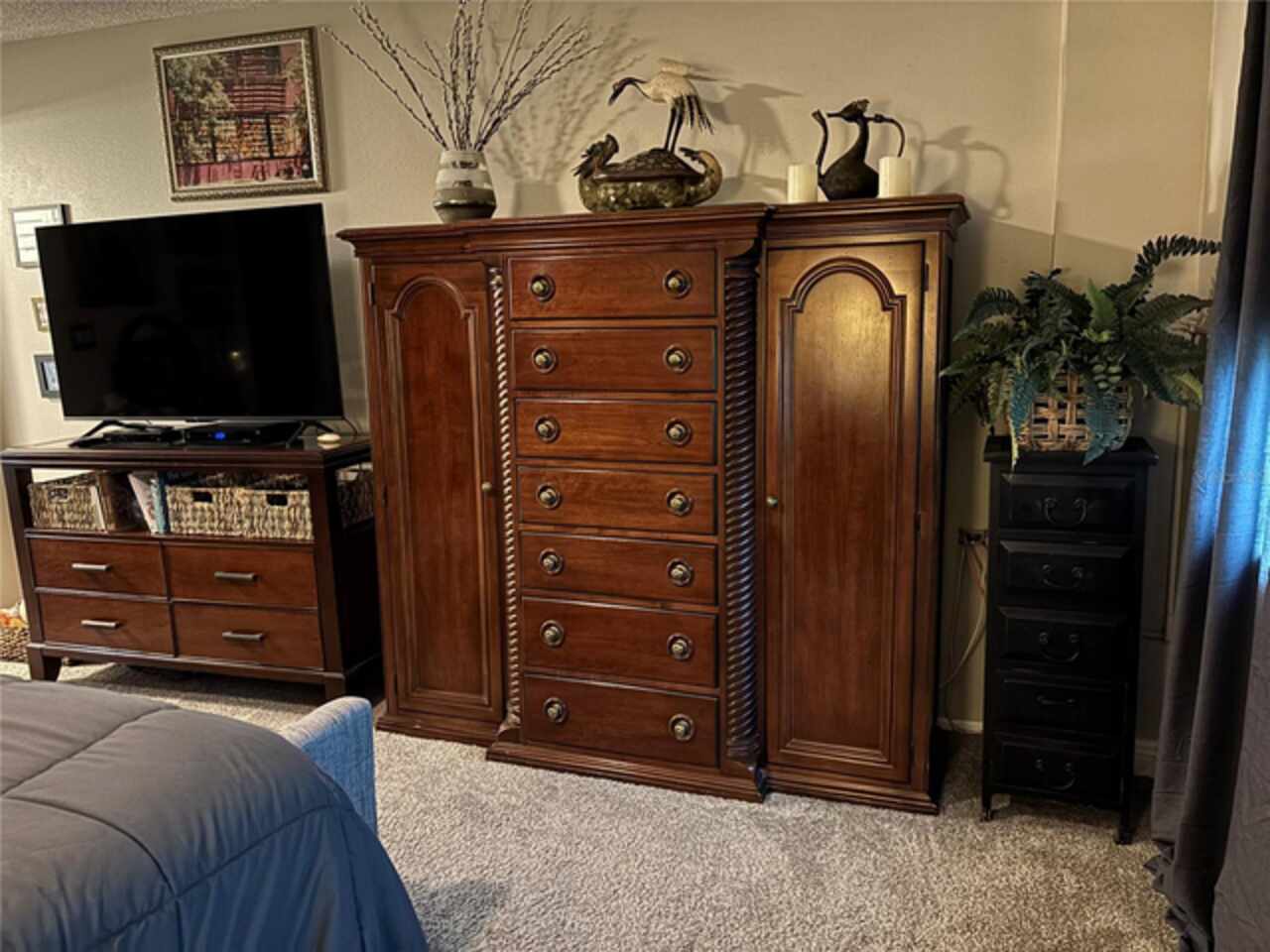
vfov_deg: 53.1
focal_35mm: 26
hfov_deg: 67.3
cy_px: 476
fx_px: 954
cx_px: 635
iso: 1000
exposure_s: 1/24
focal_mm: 5.96
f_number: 1.6
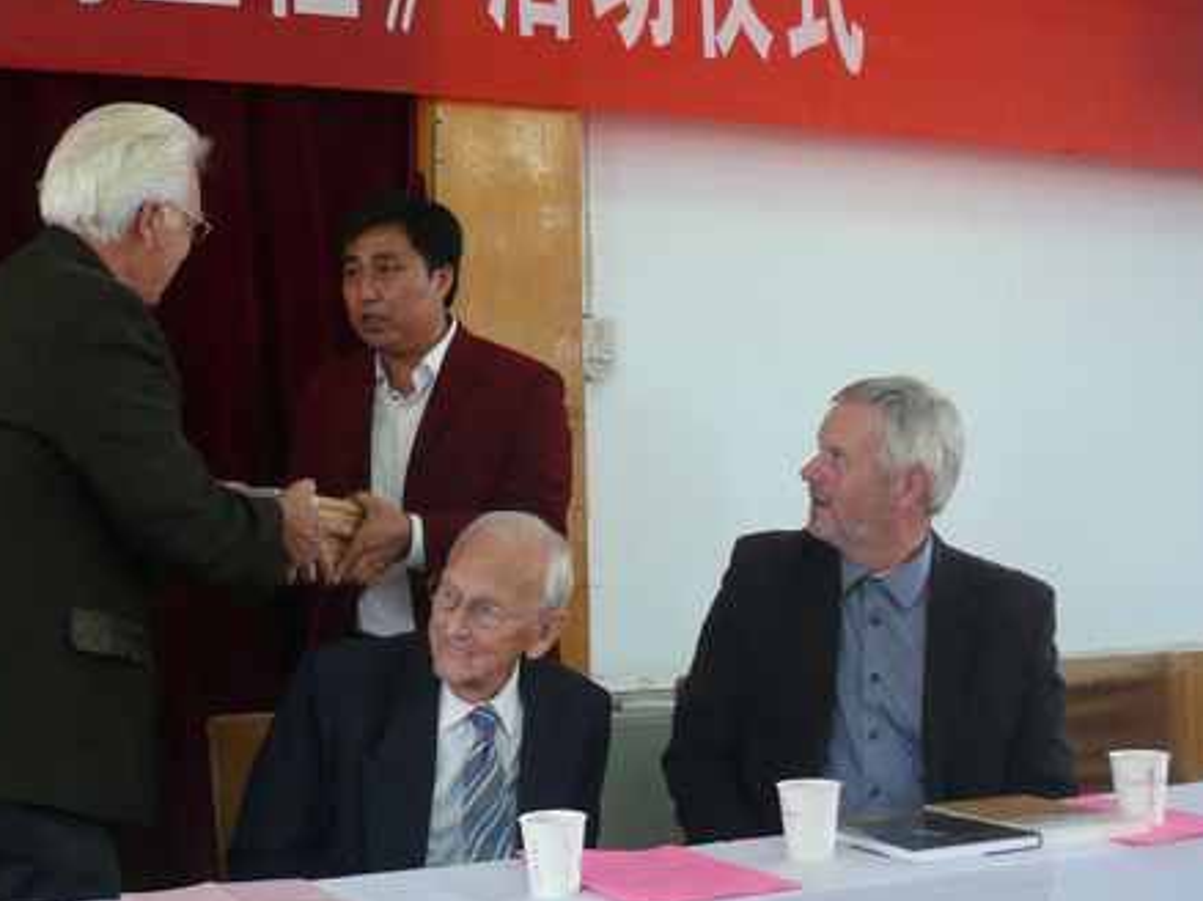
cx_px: 439
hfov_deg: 39.4
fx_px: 1667
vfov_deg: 30.2
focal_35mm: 48
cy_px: 478
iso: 200
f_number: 2.8
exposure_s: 1/30
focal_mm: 7.4
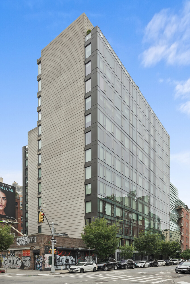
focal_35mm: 24
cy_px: 142
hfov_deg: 53.2
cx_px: 95
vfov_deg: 73.7
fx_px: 190
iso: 200
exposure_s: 1/15
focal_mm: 24
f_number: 11
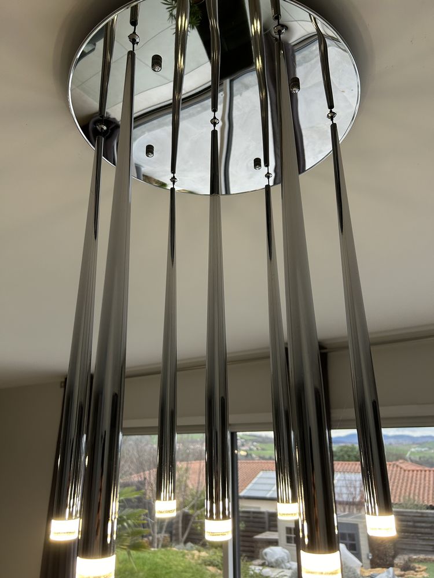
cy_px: 289
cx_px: 217
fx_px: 435
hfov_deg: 53.1
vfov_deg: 67.3
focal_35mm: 26
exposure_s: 1/100
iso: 80
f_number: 1.5
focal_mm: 5.7
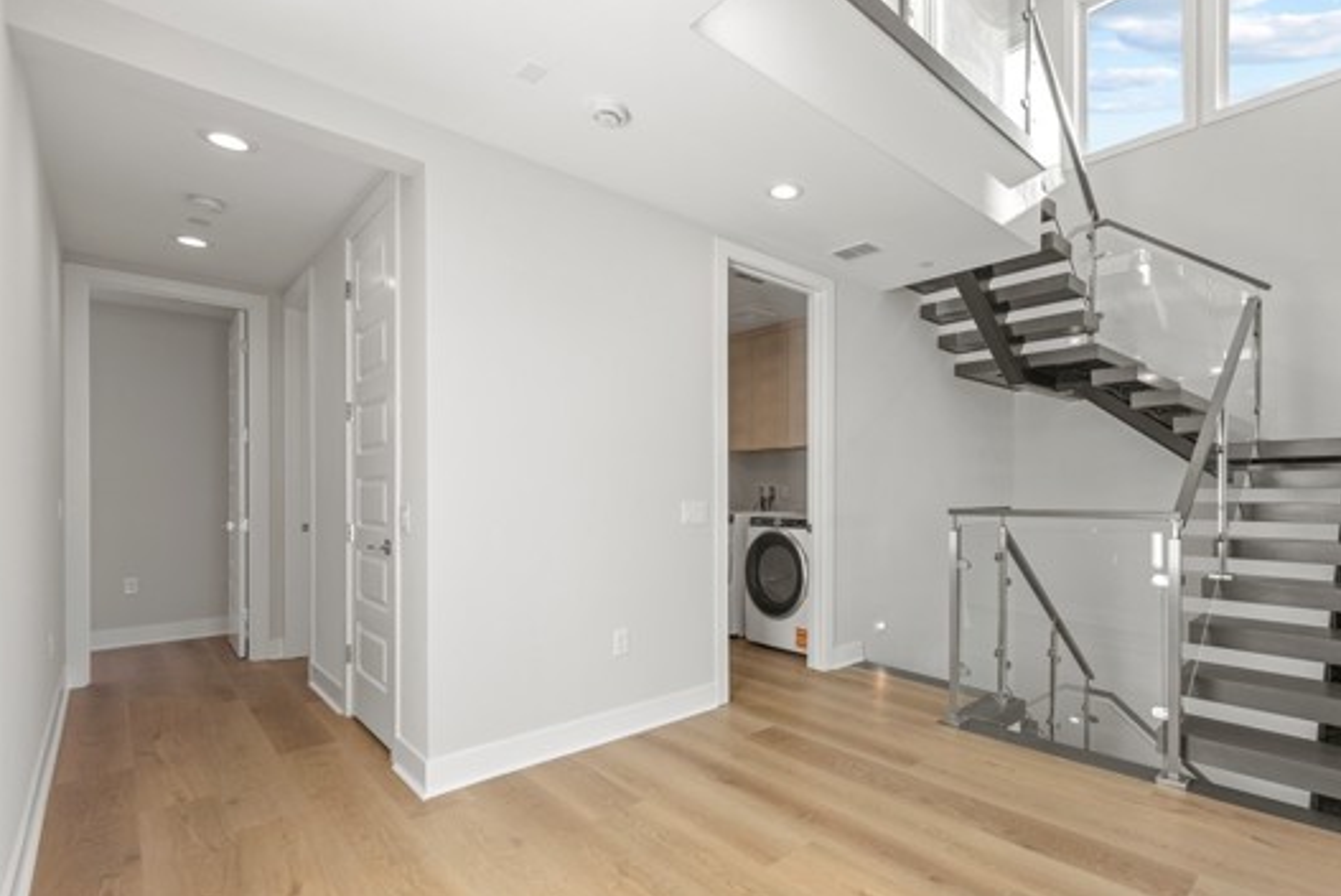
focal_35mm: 17
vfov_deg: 70.3
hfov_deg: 92.3
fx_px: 634
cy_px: 493
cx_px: 791
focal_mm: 14
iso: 250
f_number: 6.3
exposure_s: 1/30
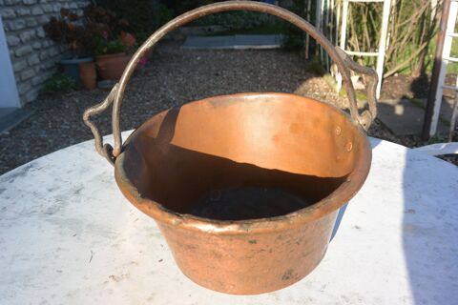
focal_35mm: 31
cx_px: 229
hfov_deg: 60.3
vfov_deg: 42.3
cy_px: 152
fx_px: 394
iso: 160
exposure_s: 1/640
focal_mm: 11.8
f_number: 3.8
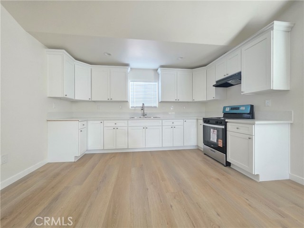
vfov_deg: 89.9
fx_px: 114
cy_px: 114
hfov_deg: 106.2
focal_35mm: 13
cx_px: 152
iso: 1000
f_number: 1.9
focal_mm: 2.2
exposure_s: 1/60
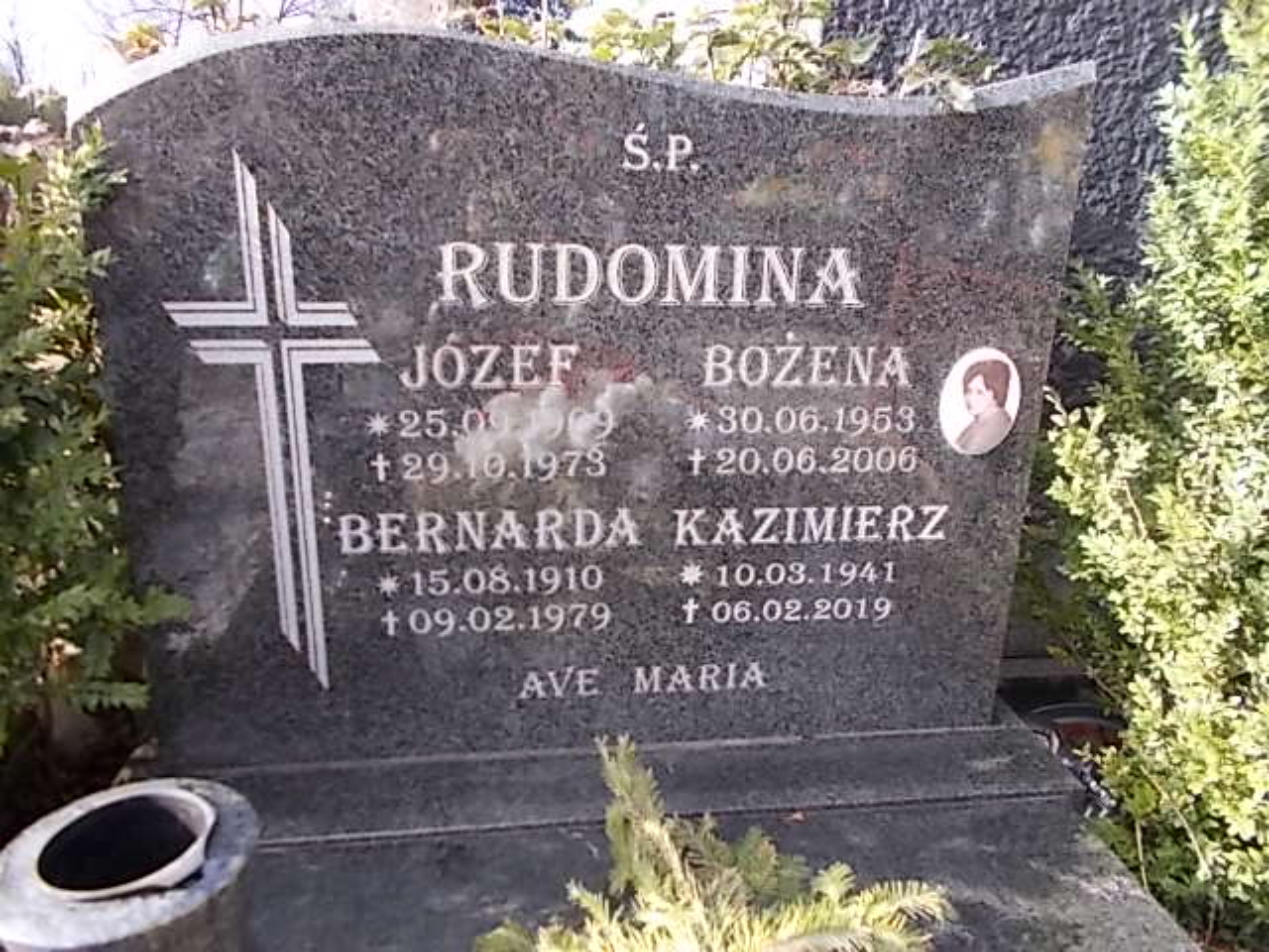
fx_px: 953
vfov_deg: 53.1
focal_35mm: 26
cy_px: 476
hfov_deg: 67.3
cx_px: 634
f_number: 3.2
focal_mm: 4.6
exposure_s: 1/125
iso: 80
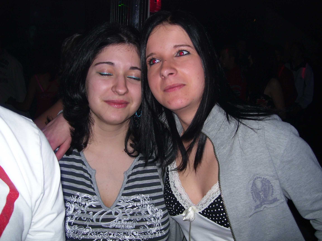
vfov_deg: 39.7
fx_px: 335
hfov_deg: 51.4
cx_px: 161
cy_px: 120
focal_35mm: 36
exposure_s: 1/60
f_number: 2.7
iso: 80
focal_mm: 6
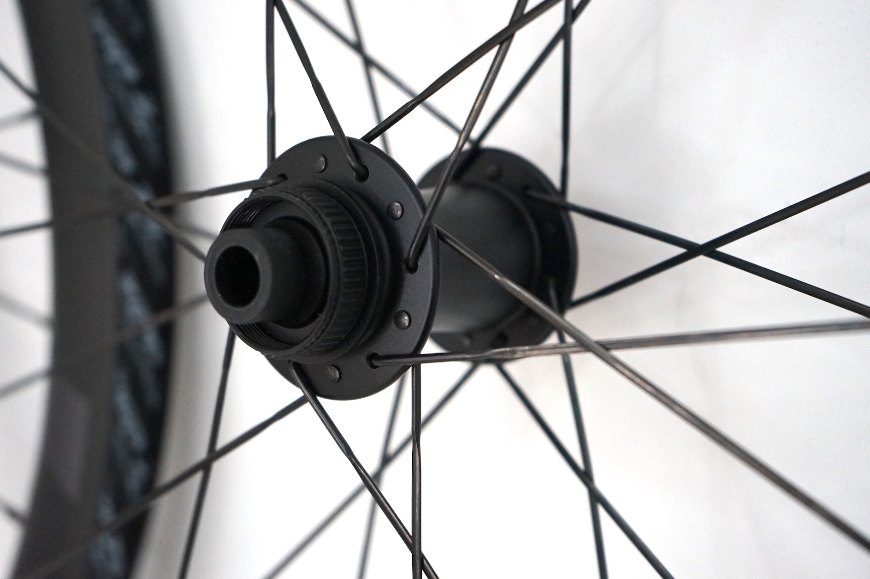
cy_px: 294
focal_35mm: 53
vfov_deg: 25.5
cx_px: 449
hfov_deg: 37.5
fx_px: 1280
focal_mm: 50
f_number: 4.5
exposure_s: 1/160
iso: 2500
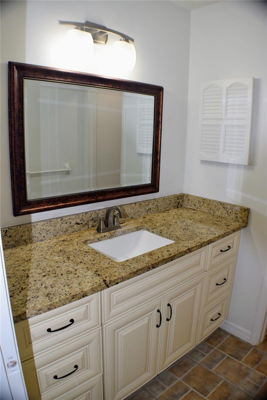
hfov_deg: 40.0
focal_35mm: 33
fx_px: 367
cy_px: 200
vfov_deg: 57.2
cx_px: 134
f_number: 5.6
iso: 560
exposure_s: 1/125
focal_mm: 22
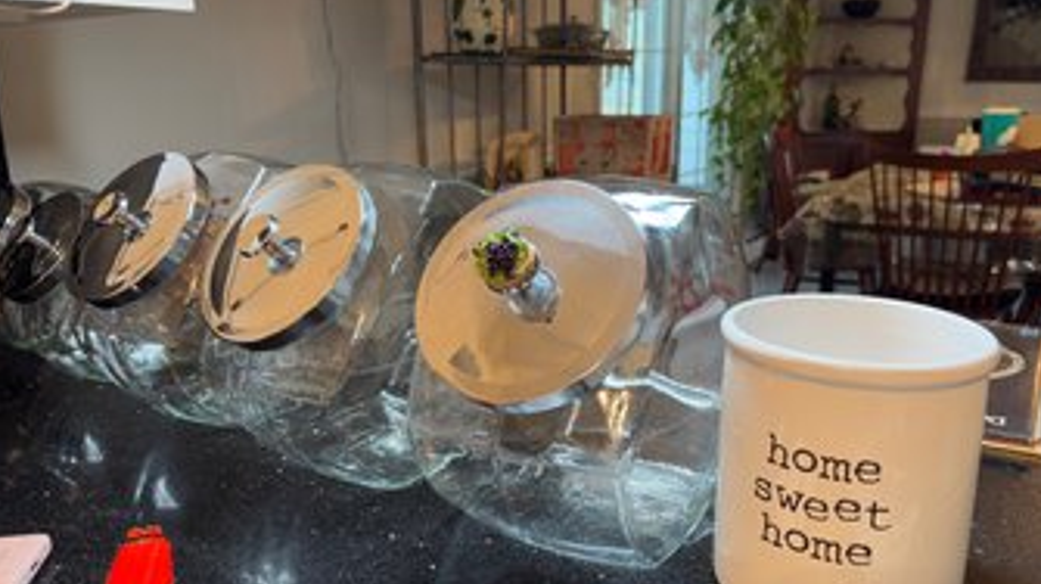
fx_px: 800
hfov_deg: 66.1
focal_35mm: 29
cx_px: 520
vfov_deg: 40.1
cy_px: 290
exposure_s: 1/60
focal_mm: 5.96
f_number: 1.6
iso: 160
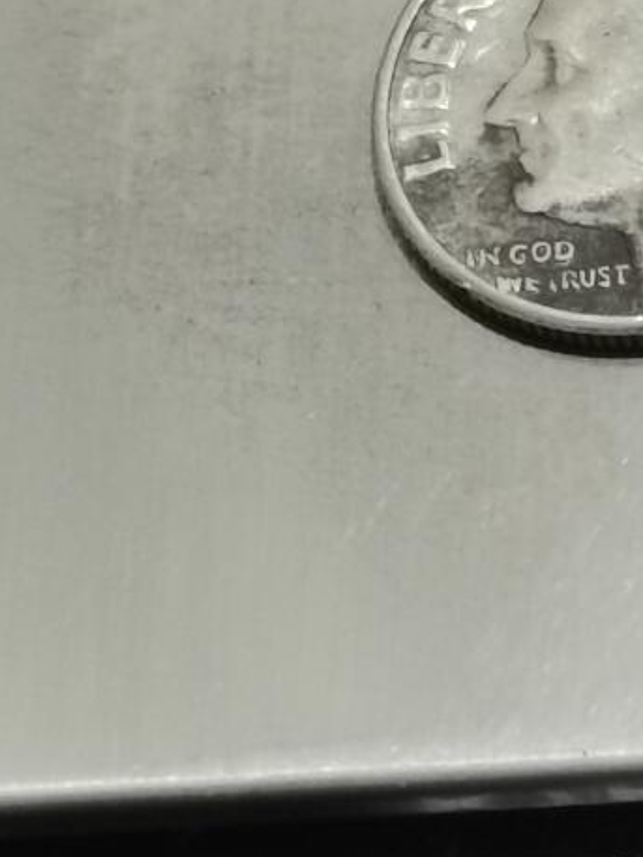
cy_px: 180
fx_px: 6535
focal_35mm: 264
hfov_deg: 5.6
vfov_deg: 7.5
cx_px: 799
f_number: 1.8
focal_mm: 5.58
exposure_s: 1/100
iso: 125
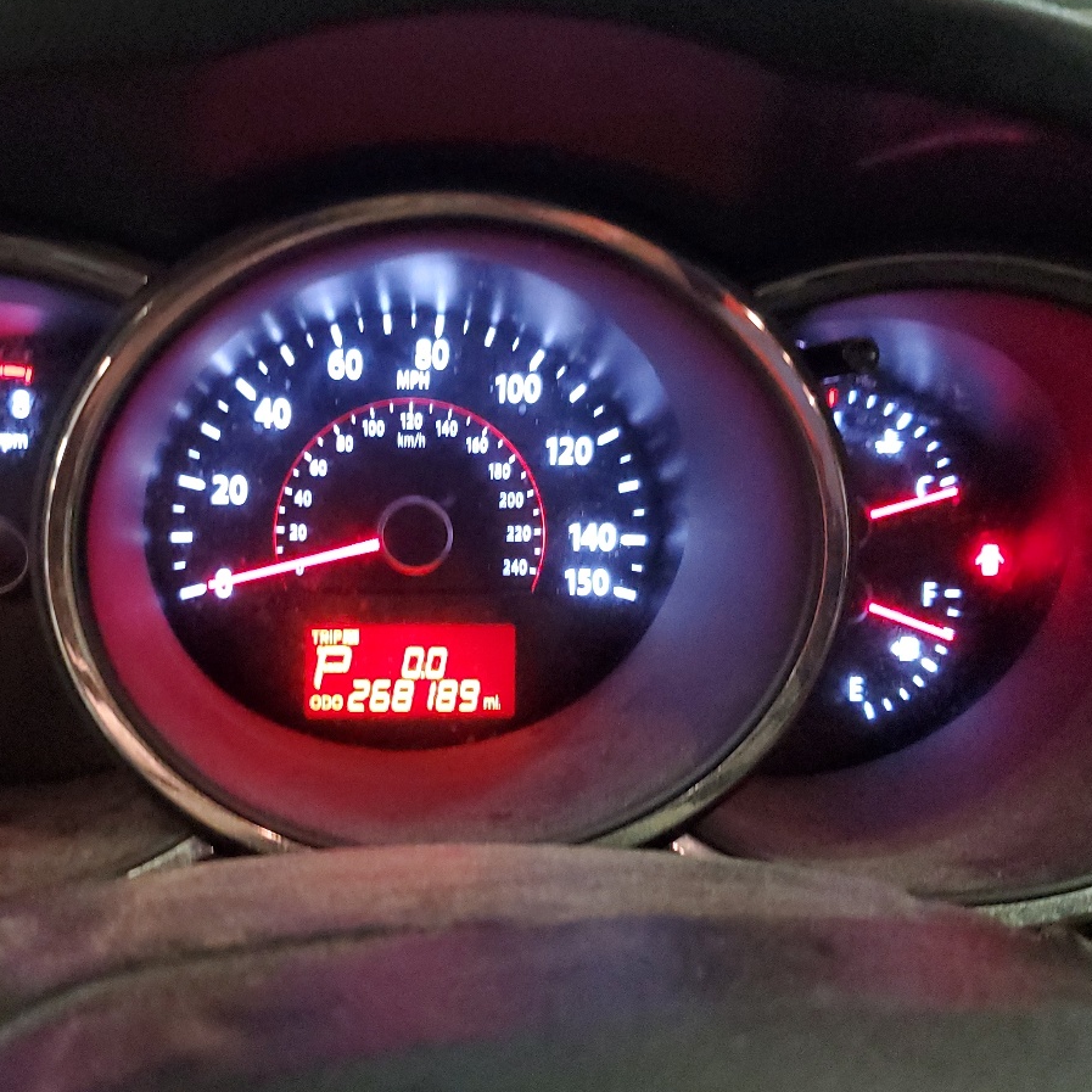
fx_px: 1463
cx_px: 404
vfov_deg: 40.9
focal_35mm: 41
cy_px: 488
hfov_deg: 40.6
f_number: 1.5
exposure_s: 1/15
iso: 514
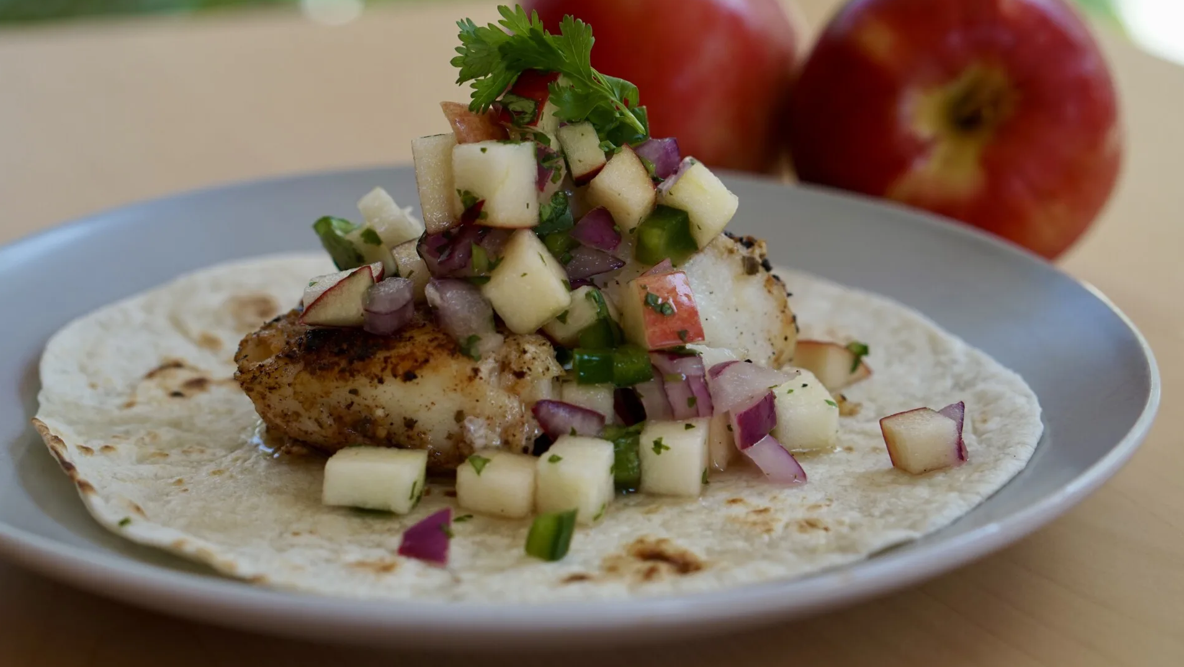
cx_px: 592
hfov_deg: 26.8
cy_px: 291
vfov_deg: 15.3
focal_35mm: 79
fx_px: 2481
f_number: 4
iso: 160
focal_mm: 50
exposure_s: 1/80
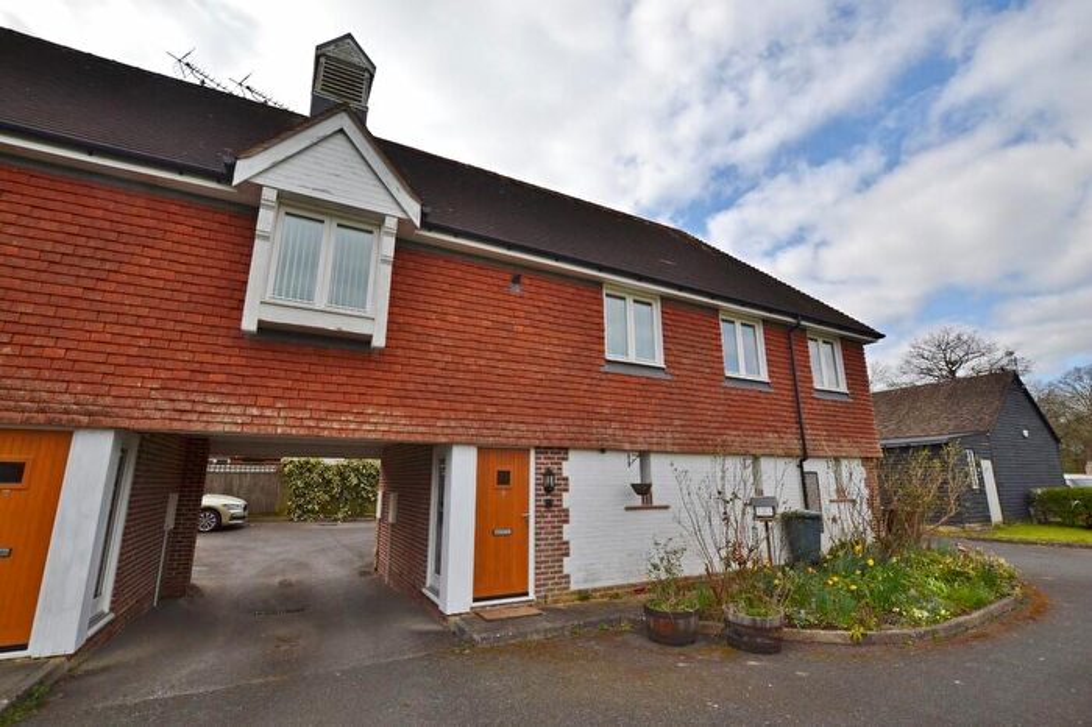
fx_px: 455
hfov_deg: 100.4
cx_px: 546
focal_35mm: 15
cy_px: 364
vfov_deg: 77.3
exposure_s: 1/250
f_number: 8
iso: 100
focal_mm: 10
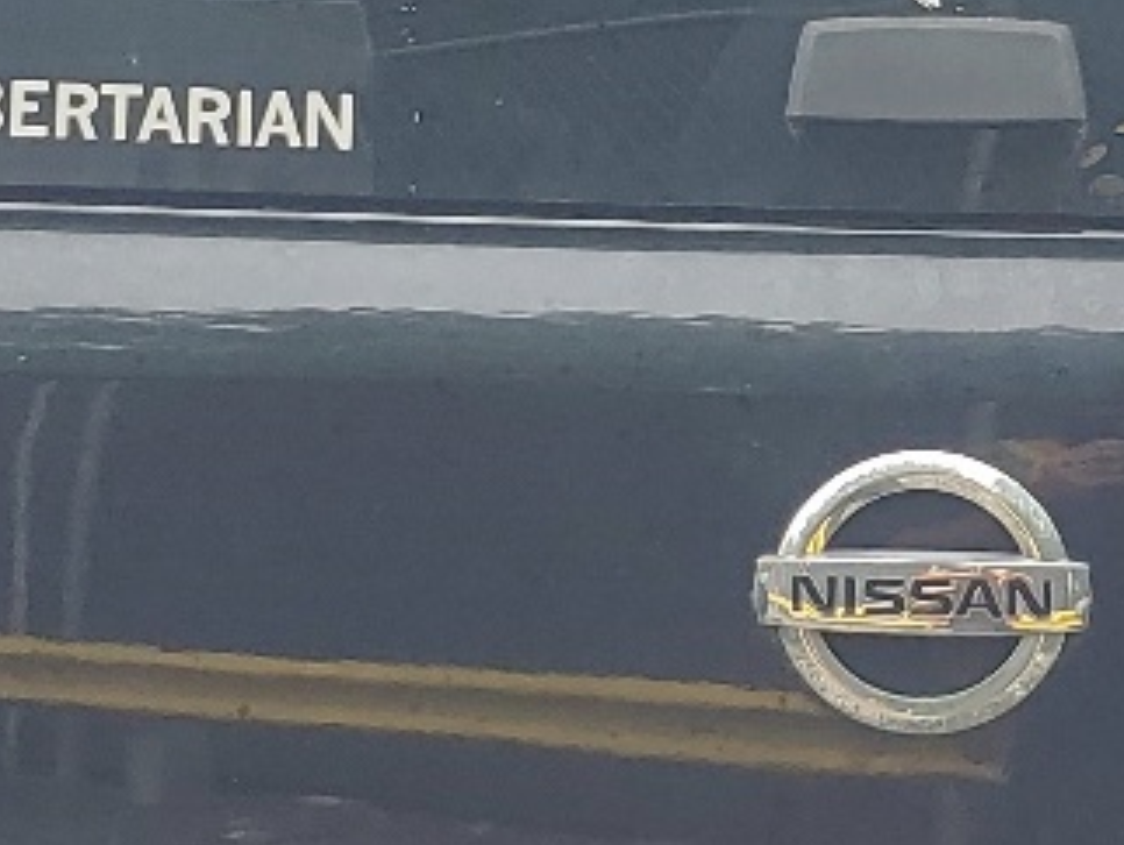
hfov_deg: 15.1
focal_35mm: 129
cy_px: 608
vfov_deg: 11.5
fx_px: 4192
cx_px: 1040
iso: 50
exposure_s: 1/833
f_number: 1.5
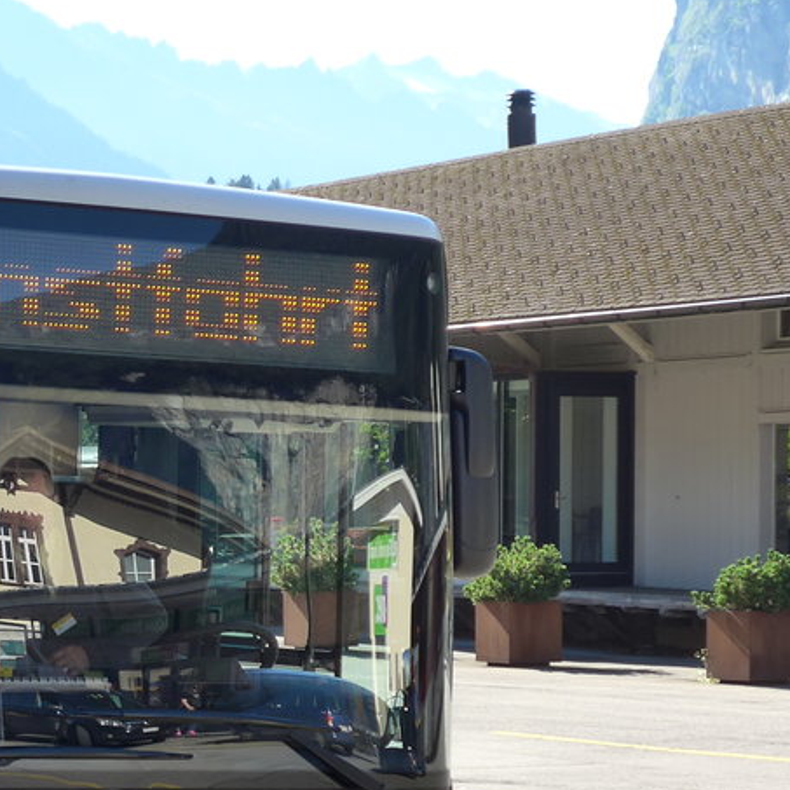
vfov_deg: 12.6
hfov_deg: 12.4
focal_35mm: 138
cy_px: 581
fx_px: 3563
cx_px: -113
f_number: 3.5
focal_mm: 12
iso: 125
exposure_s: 1/320
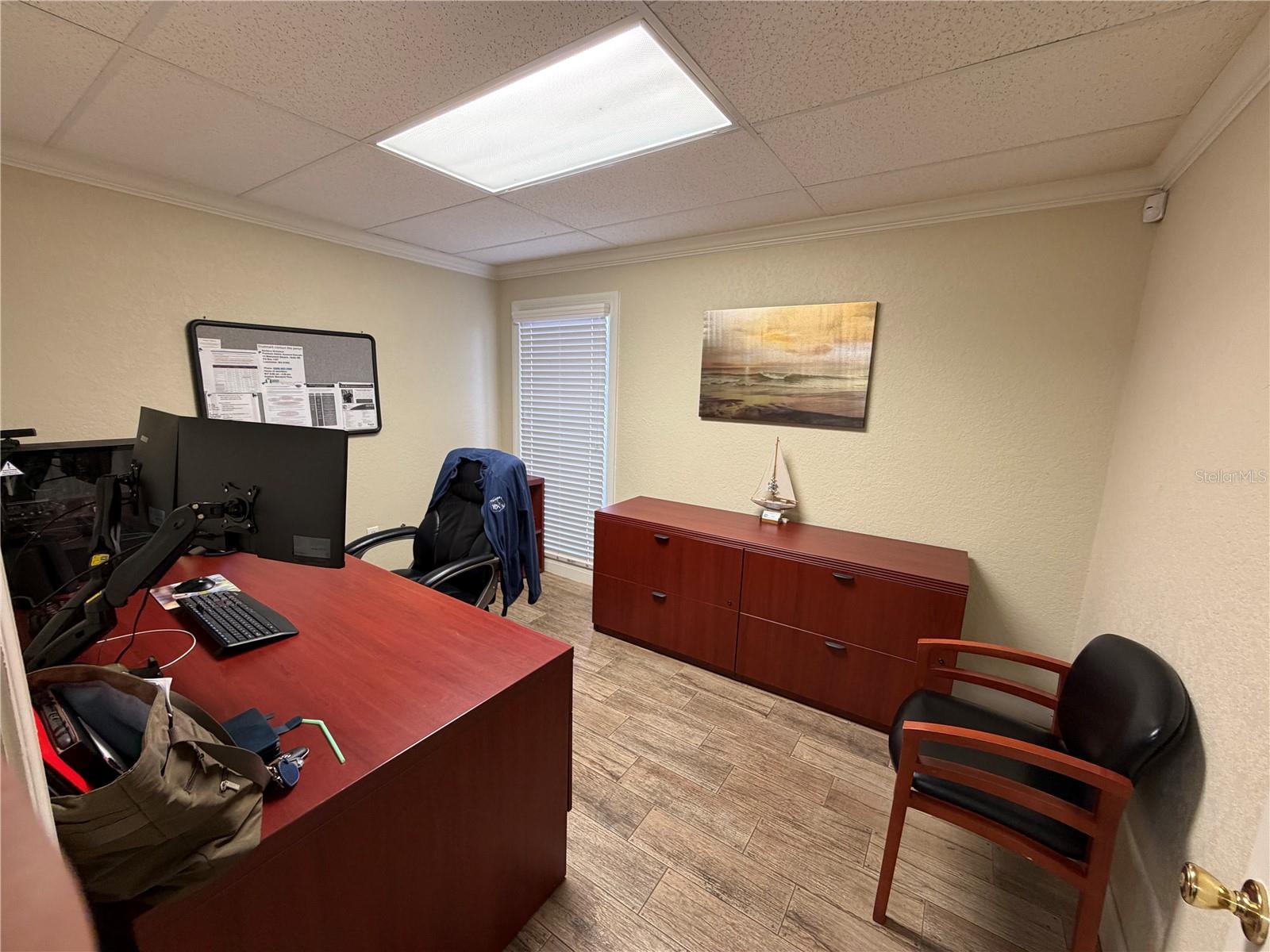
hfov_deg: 102.1
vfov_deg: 85.7
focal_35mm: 14
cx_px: 635
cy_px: 476
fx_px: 514
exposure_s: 1/60
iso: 200
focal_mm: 2.22
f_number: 2.2
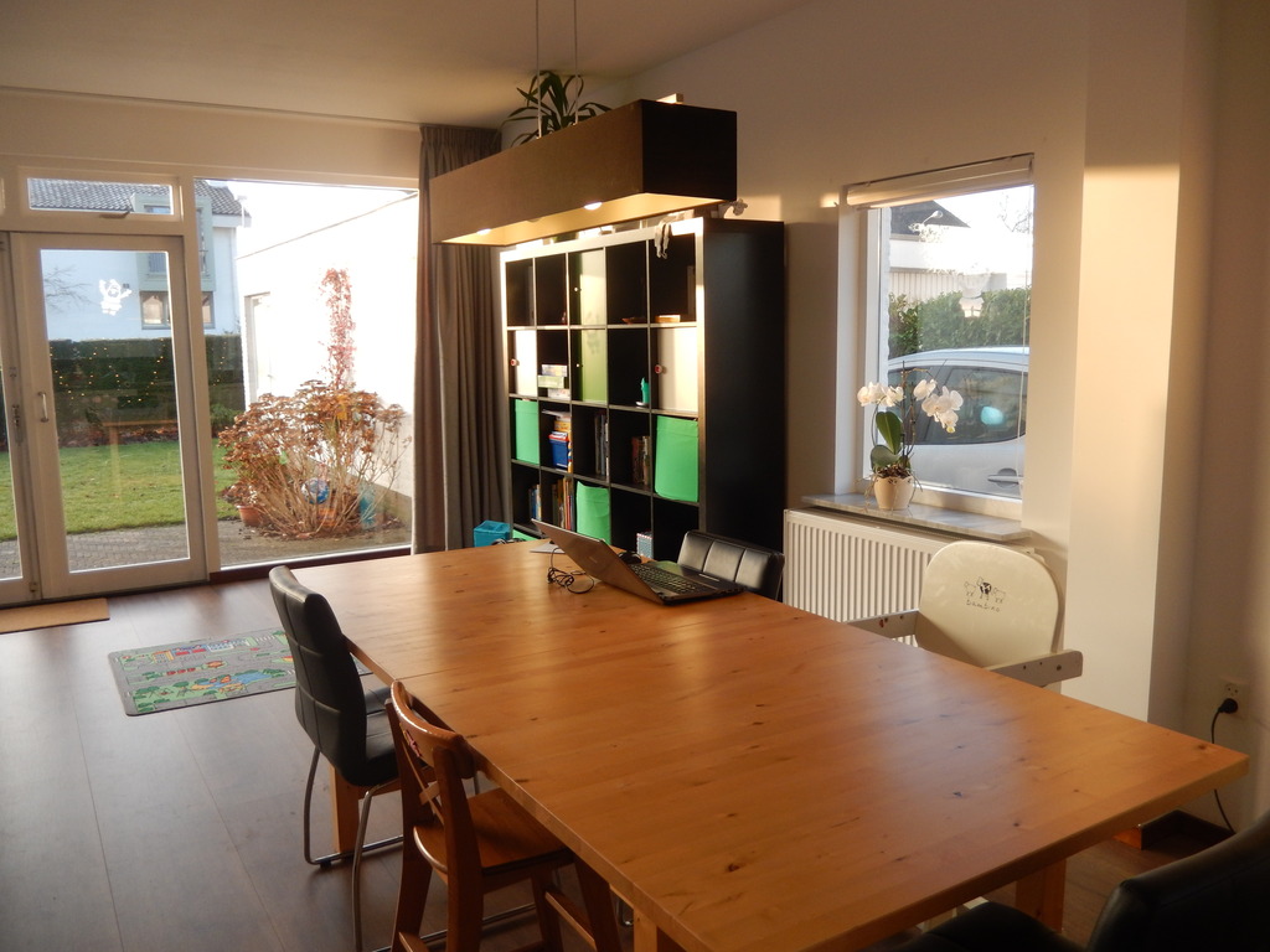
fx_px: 1027
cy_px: 476
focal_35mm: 28
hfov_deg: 63.4
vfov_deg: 49.7
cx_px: 635
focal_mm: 5.1
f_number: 3.6
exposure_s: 1/60
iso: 125
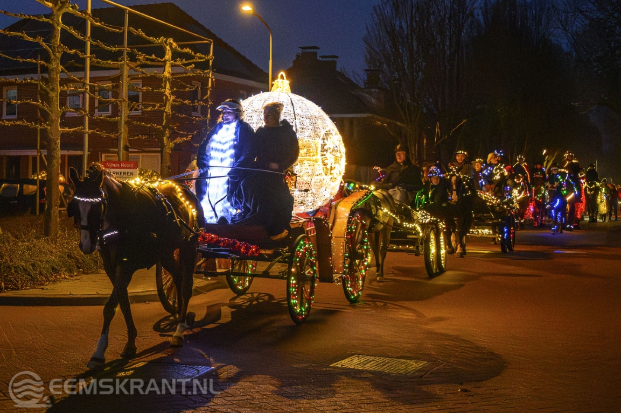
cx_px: 310
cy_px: 206
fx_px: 673
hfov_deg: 49.6
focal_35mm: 39
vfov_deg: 34.2
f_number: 2.8
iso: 8000
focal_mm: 26
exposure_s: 1/160
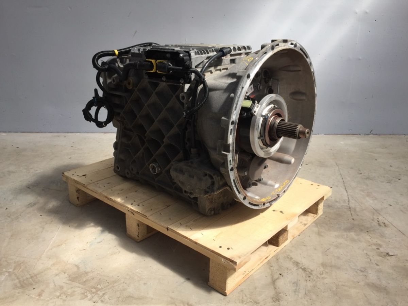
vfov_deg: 48.2
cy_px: 153
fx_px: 342
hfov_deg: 61.7
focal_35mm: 29
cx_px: 204
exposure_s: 1/449
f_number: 2.2
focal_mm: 4.15
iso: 32
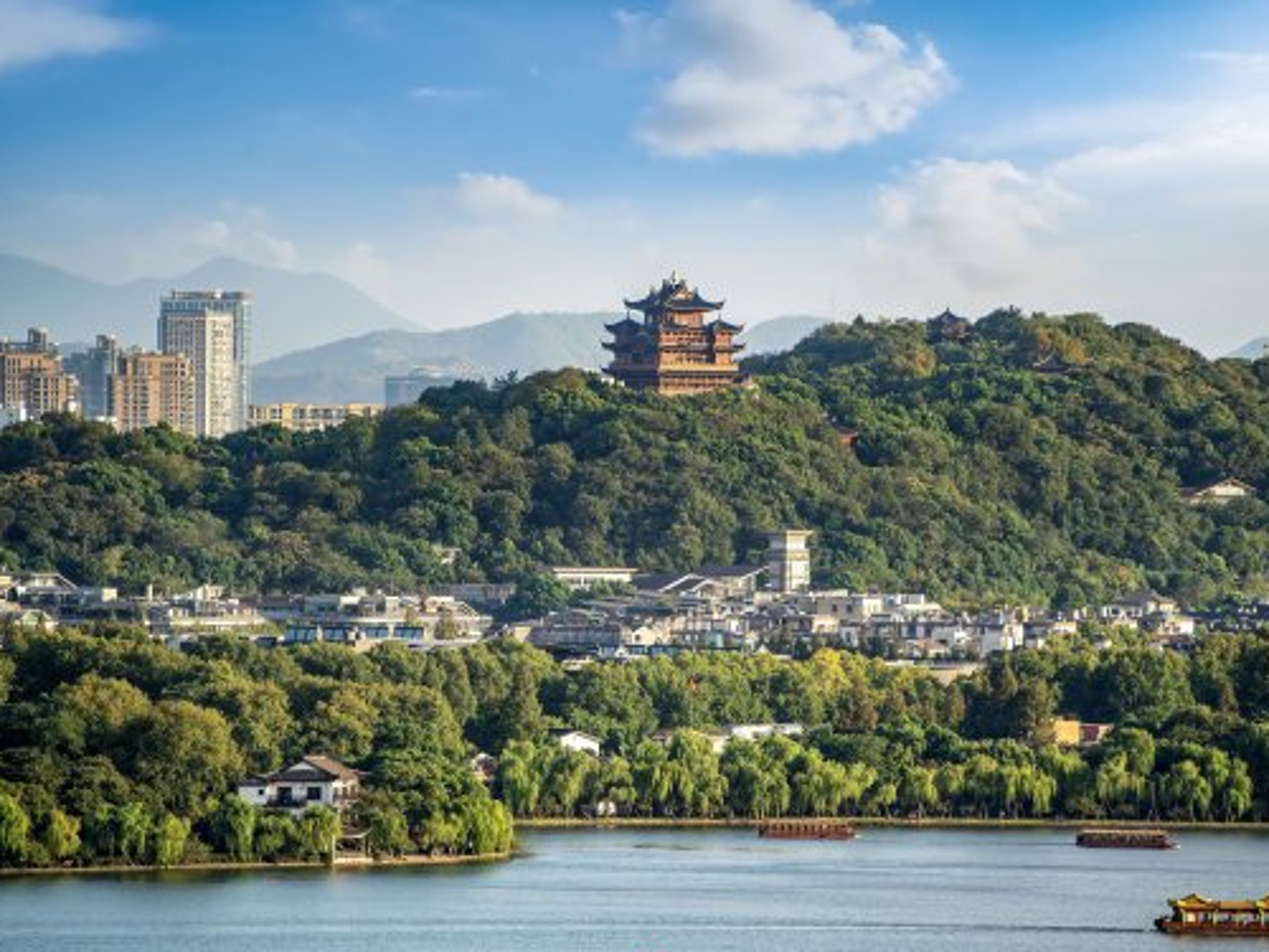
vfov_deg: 4.2
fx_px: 12941
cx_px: 718
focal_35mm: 353
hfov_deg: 5.6
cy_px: 515
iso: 200
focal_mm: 300
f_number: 5.6
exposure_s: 1/400
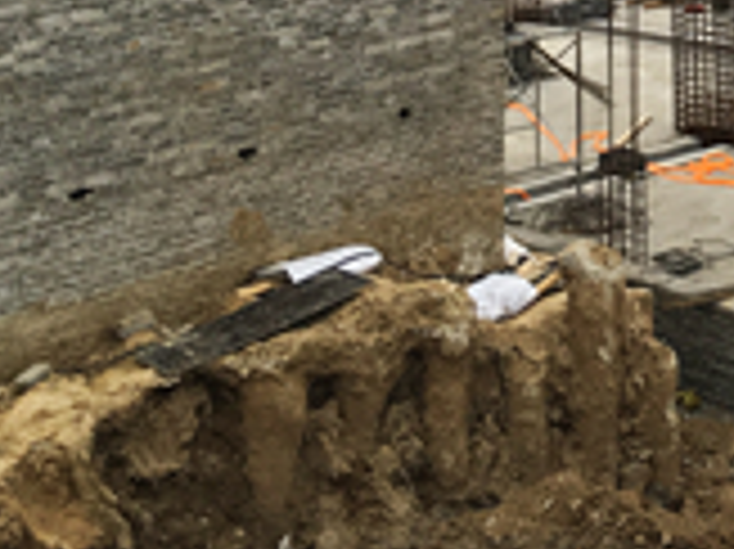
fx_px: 2458
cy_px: -477
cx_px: 1090
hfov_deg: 15.7
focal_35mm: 116
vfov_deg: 11.7
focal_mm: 4.15
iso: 25
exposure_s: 1/100
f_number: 2.2
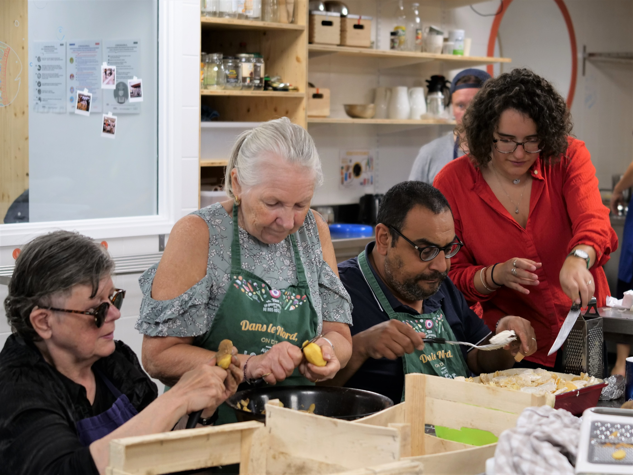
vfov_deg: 21.0
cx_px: 316
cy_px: 238
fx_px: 1280
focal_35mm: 70
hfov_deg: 27.8
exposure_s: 1/80
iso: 500
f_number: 2.8
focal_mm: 35
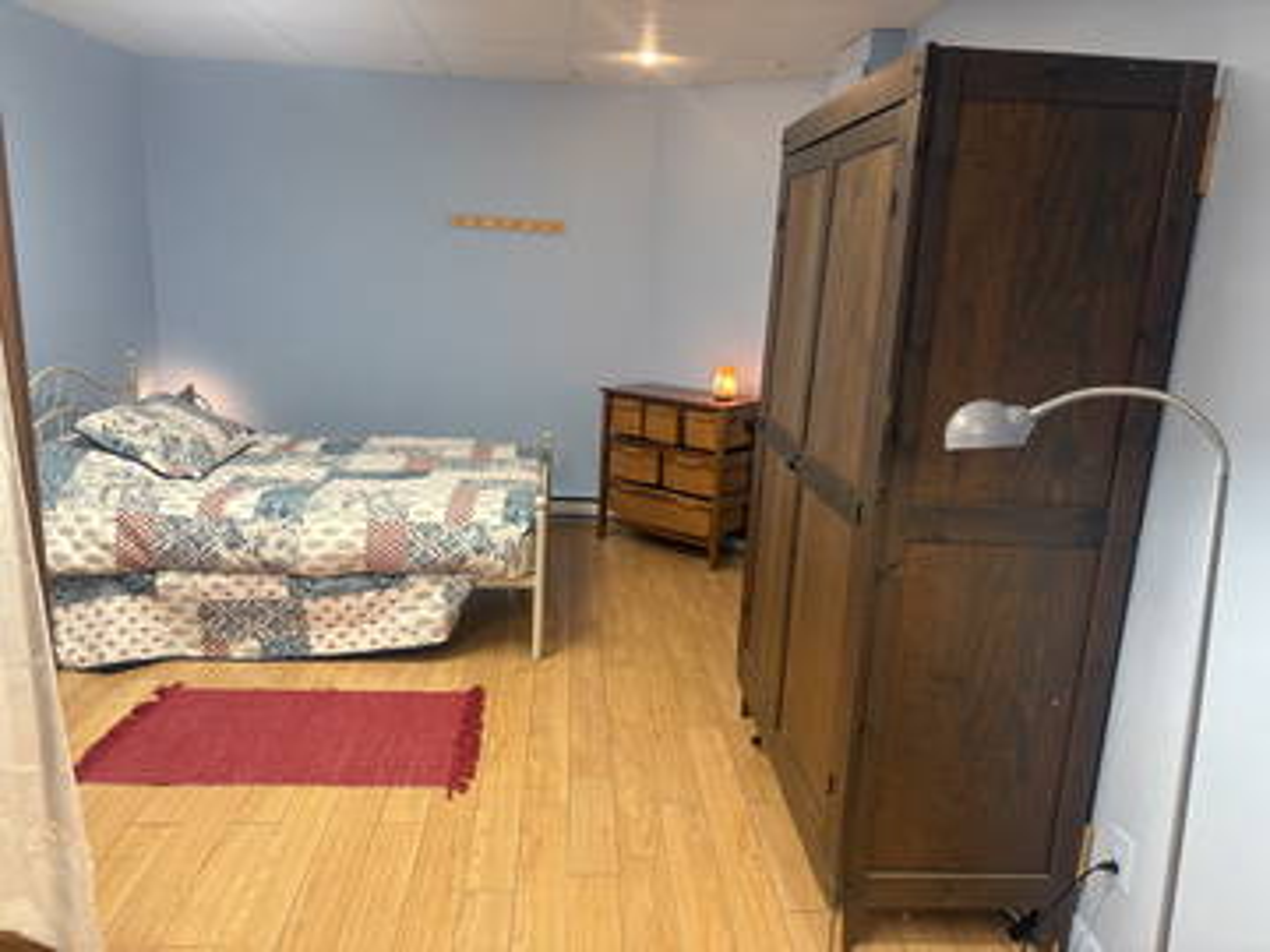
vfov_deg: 53.1
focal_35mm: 26
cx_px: 635
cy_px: 476
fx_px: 954
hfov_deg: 67.3
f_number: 1.6
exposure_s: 1/60
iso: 125
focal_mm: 5.96
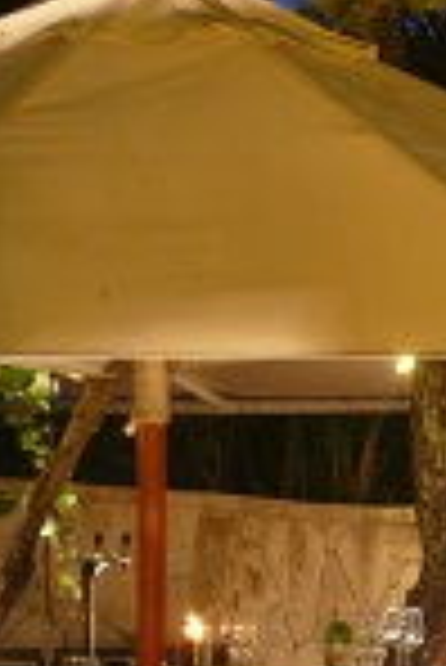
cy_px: 738
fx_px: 3281
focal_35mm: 177
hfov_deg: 7.7
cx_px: 552
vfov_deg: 11.4
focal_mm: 11.1
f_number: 6.3
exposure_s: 3.2
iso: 100
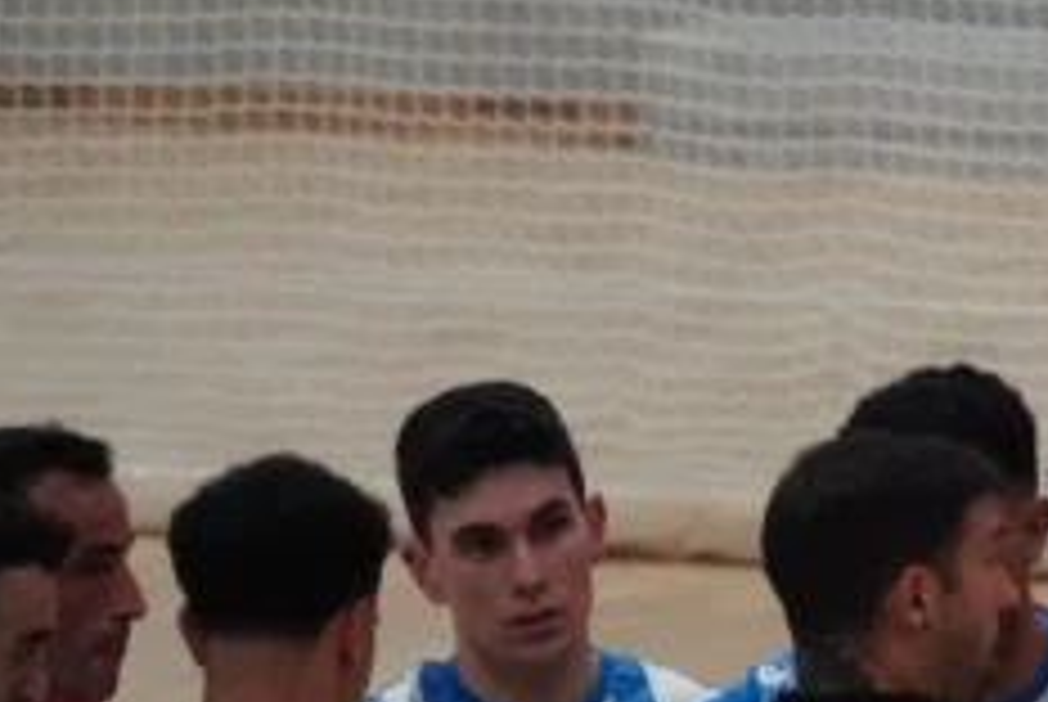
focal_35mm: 1240
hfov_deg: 1.7
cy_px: 1098
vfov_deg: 1.1
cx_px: 1106
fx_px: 36132
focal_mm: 251
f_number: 6.3
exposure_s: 1/800
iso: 10000
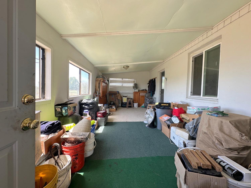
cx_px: 126
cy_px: 94
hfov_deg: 102.1
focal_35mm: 14
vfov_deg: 85.7
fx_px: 102
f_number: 2.2
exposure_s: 1/99
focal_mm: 2.22
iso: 50
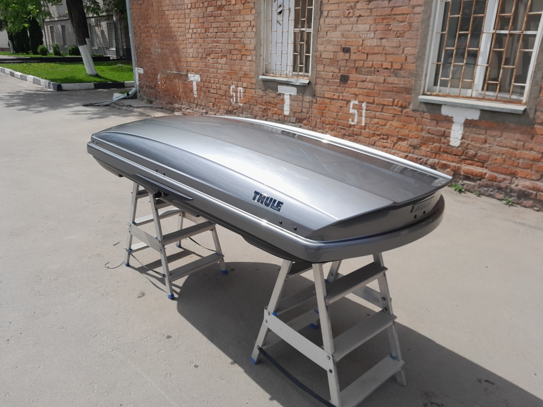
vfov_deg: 51.4
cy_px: 204
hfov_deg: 65.3
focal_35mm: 27
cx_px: 272
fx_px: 424
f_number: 1.8
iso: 40
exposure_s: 1/688
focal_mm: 4
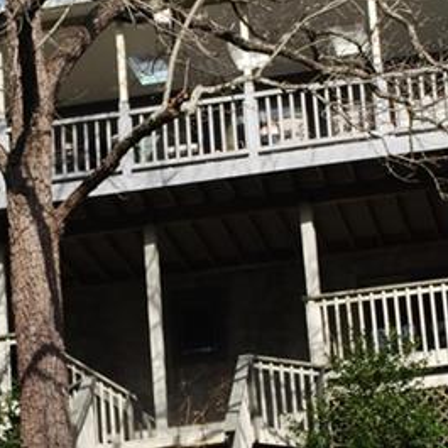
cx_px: 86
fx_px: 2313
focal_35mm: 158
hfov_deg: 11.0
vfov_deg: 11.1
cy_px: 270
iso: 100
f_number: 7.1
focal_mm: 32
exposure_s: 1/200
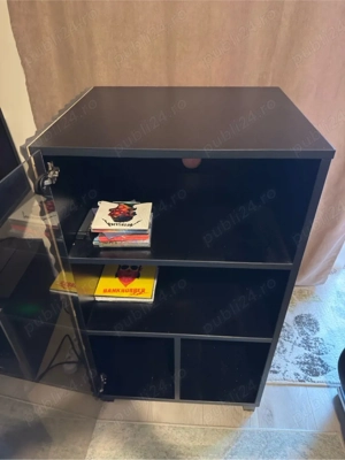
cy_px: 230
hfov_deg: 56.8
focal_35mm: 24
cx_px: 172
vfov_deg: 71.6
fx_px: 319
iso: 800
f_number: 1.78
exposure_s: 1/17
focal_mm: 6.76
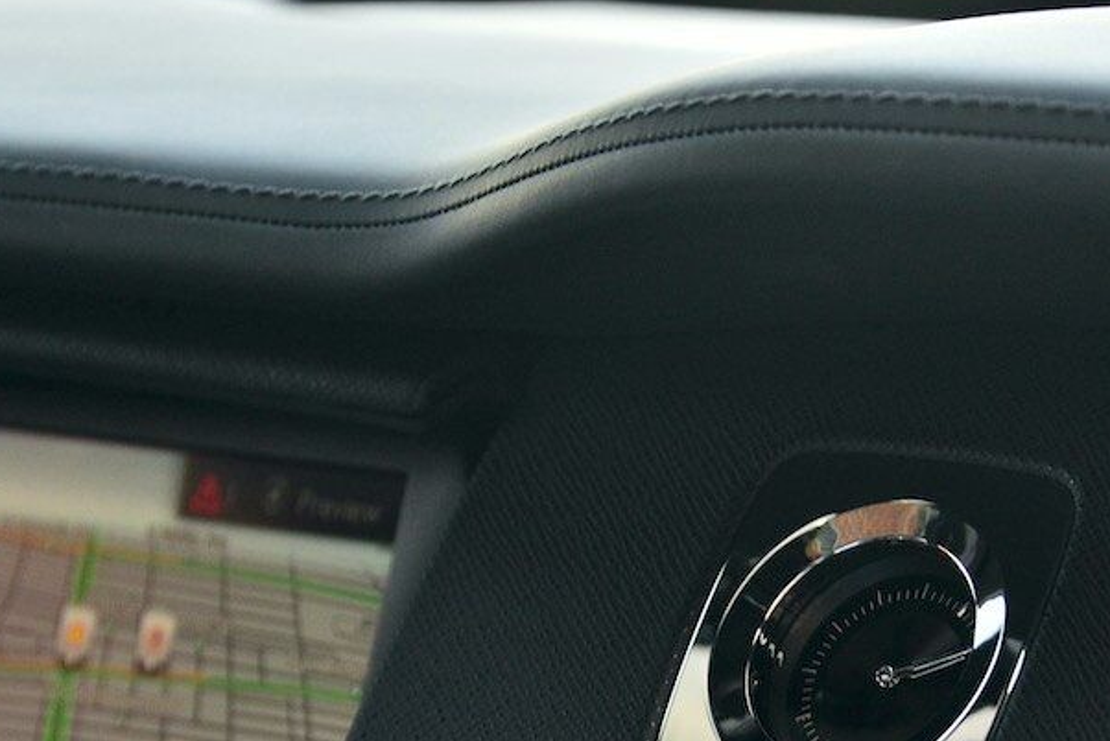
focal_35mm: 238
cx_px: 774
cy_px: 765
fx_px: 7342
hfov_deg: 8.6
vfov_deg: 5.8
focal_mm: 112
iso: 1000
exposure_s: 1/100
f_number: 5.3
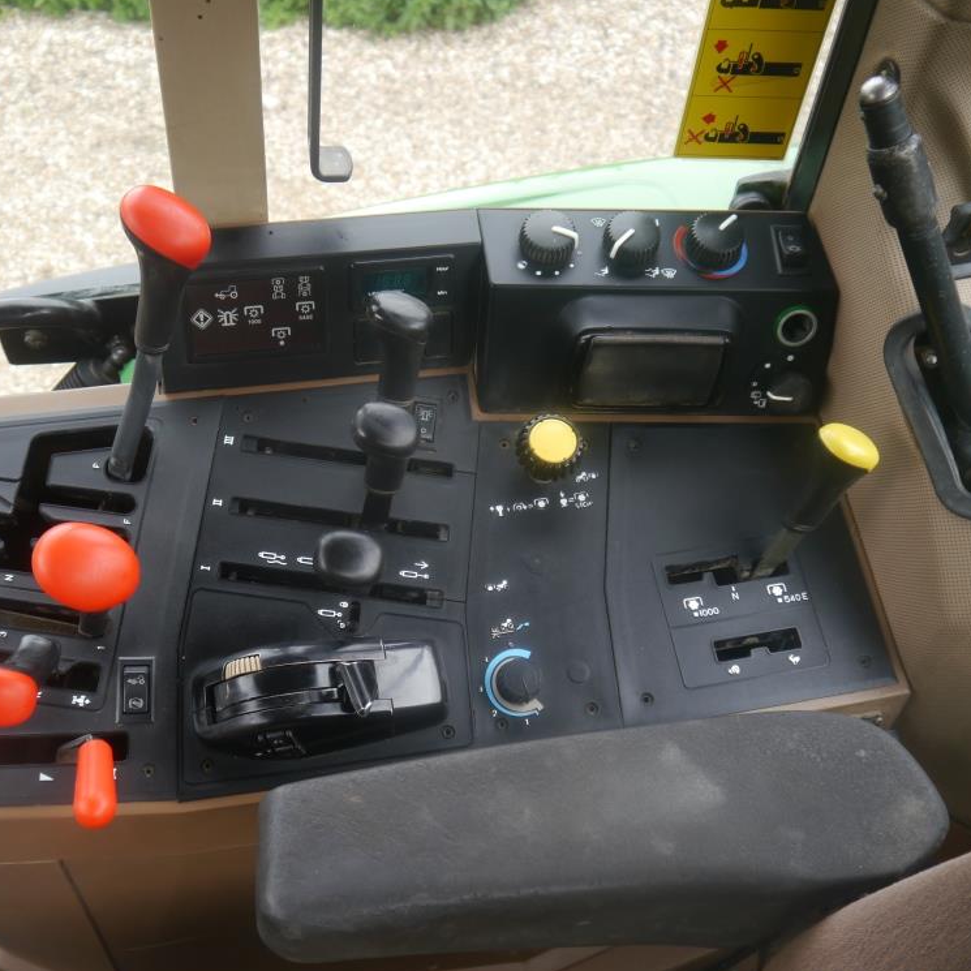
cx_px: 384
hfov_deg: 48.1
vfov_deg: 48.5
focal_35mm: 34
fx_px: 1079
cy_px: 489
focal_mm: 14
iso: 160
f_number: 3.5
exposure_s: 1/80
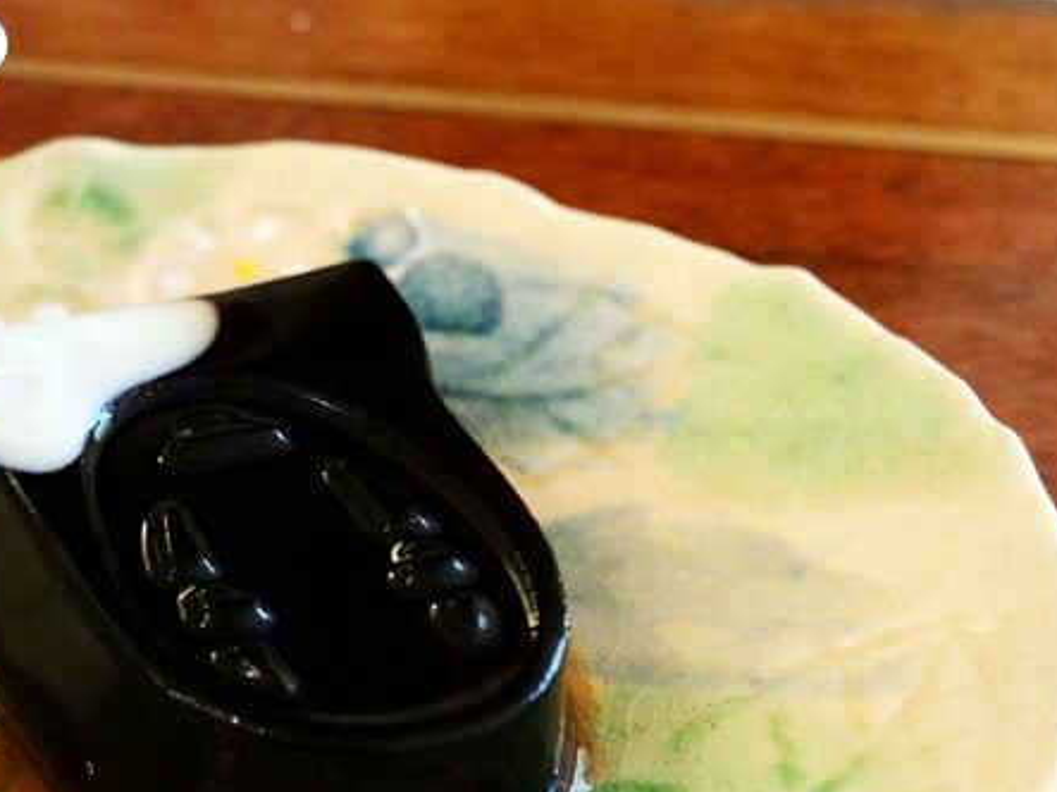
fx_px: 2931
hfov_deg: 20.2
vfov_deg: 15.4
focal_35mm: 96
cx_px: 217
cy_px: 376
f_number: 3.5
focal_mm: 25
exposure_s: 1/50
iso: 3200
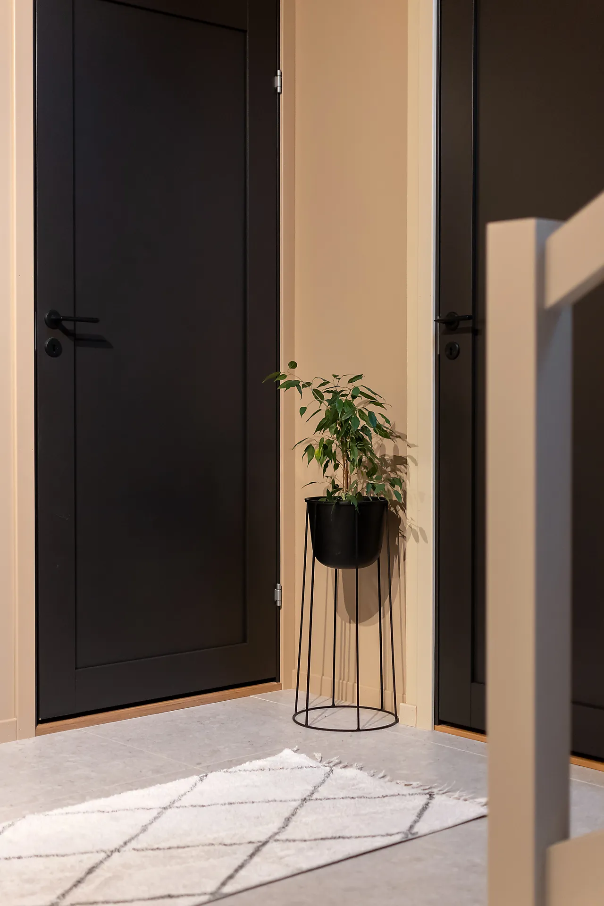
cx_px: 302
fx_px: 1321
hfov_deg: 25.8
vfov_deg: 37.9
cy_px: 453
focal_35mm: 52
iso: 1000
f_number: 1.8
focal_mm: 35
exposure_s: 1/80
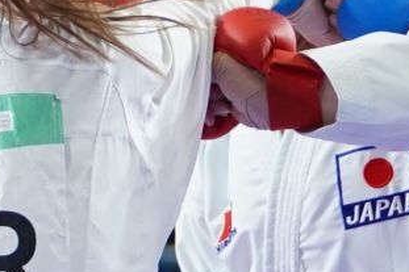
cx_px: 180
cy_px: -16
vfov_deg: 1.3
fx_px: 12036
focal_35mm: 1060
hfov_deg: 1.9
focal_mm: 122
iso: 1600
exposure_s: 1/1000
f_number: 2.8
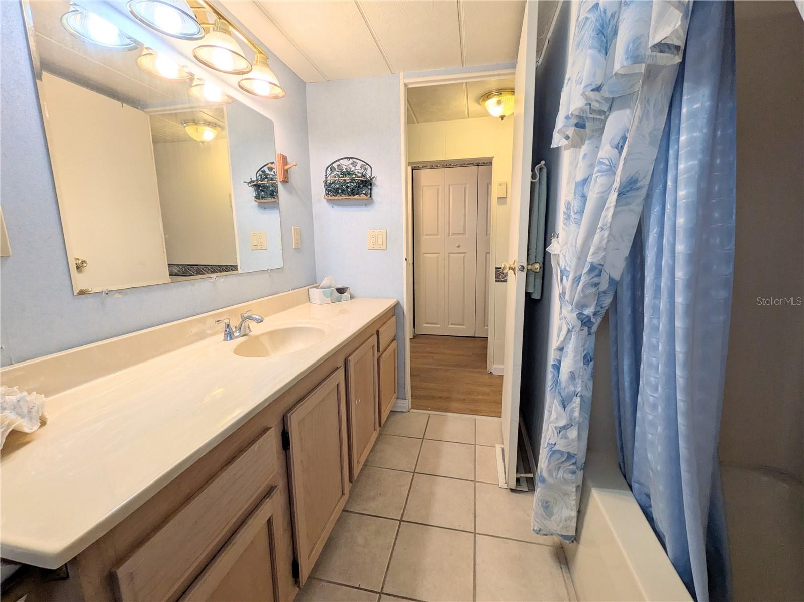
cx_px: 402
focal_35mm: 14
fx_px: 325
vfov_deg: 85.6
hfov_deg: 102.1
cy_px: 301
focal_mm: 1.83
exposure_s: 1/120
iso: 68
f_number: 2.2
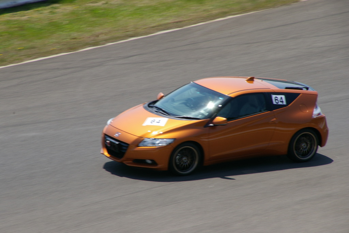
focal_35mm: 375
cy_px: 116
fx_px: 3634
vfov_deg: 3.7
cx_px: 174
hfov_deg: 5.5
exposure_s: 1/125
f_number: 16
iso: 200
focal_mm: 250
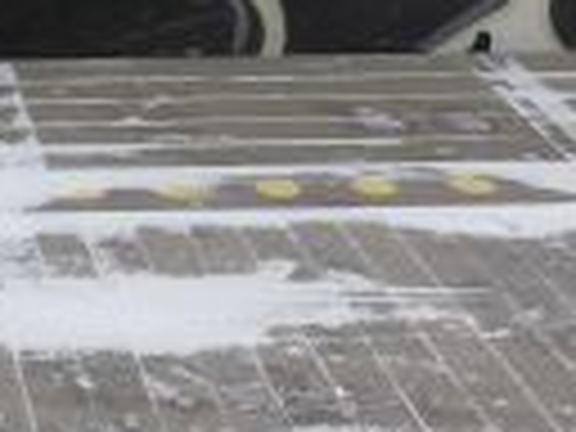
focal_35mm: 113
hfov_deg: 16.3
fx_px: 1880
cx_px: -202
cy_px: -137
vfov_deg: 12.7
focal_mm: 6
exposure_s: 1/250
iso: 200
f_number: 2.8
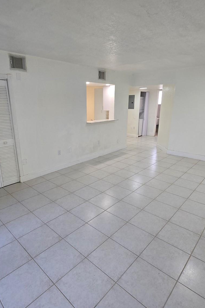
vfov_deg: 86.9
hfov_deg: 64.4
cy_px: 157
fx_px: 162
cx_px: 93
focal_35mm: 19
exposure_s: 1/60
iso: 64
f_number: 2.2
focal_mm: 2.2
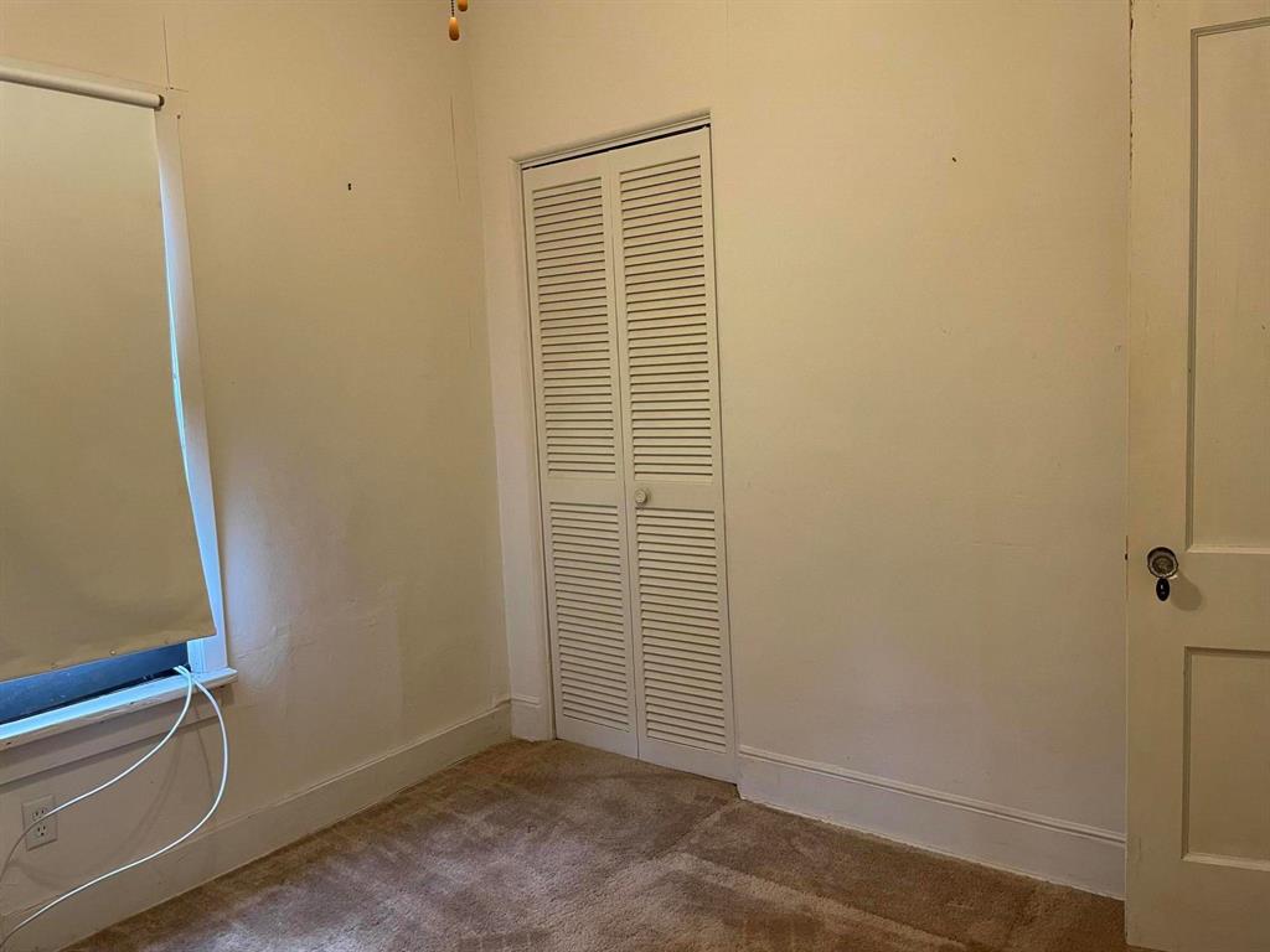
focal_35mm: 26
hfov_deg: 67.3
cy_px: 476
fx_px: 954
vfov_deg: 53.1
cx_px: 635
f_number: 1.6
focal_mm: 4.2
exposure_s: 1/60
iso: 125
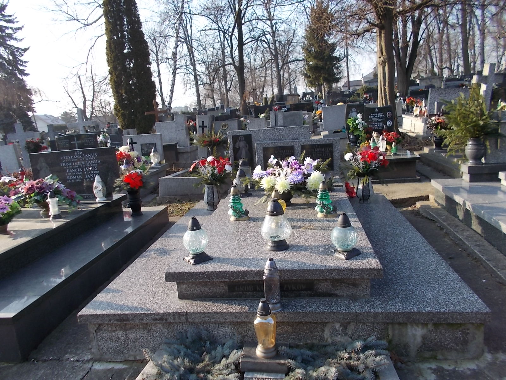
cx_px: 253
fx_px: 380
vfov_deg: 53.1
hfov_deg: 67.3
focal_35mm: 26
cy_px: 190
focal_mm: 4.6
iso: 80
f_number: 3.2
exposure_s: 1/250
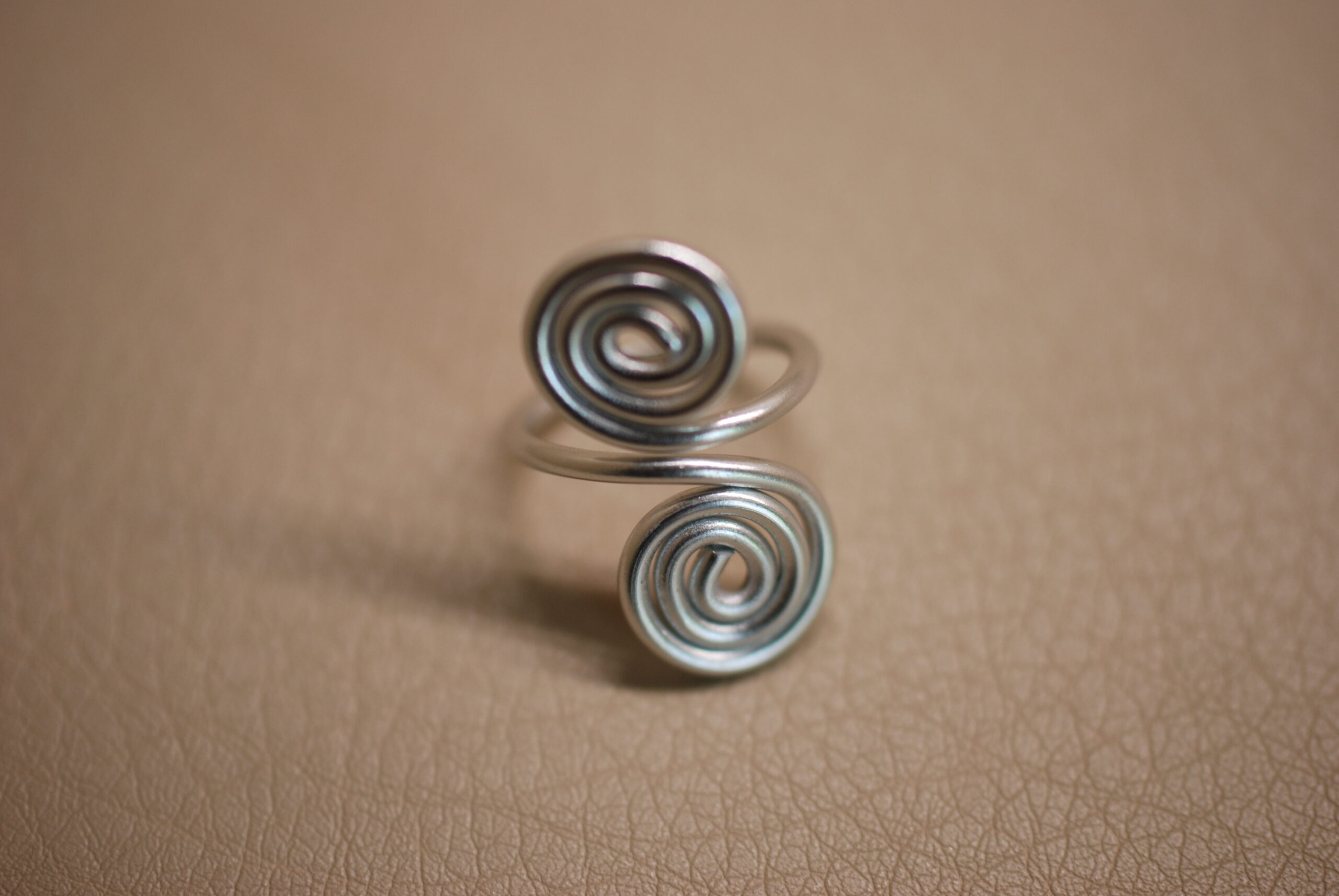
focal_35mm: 90
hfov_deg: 22.6
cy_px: 448
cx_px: 670
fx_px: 3352
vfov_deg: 15.2
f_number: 2.8
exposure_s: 1/125
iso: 200
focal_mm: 60
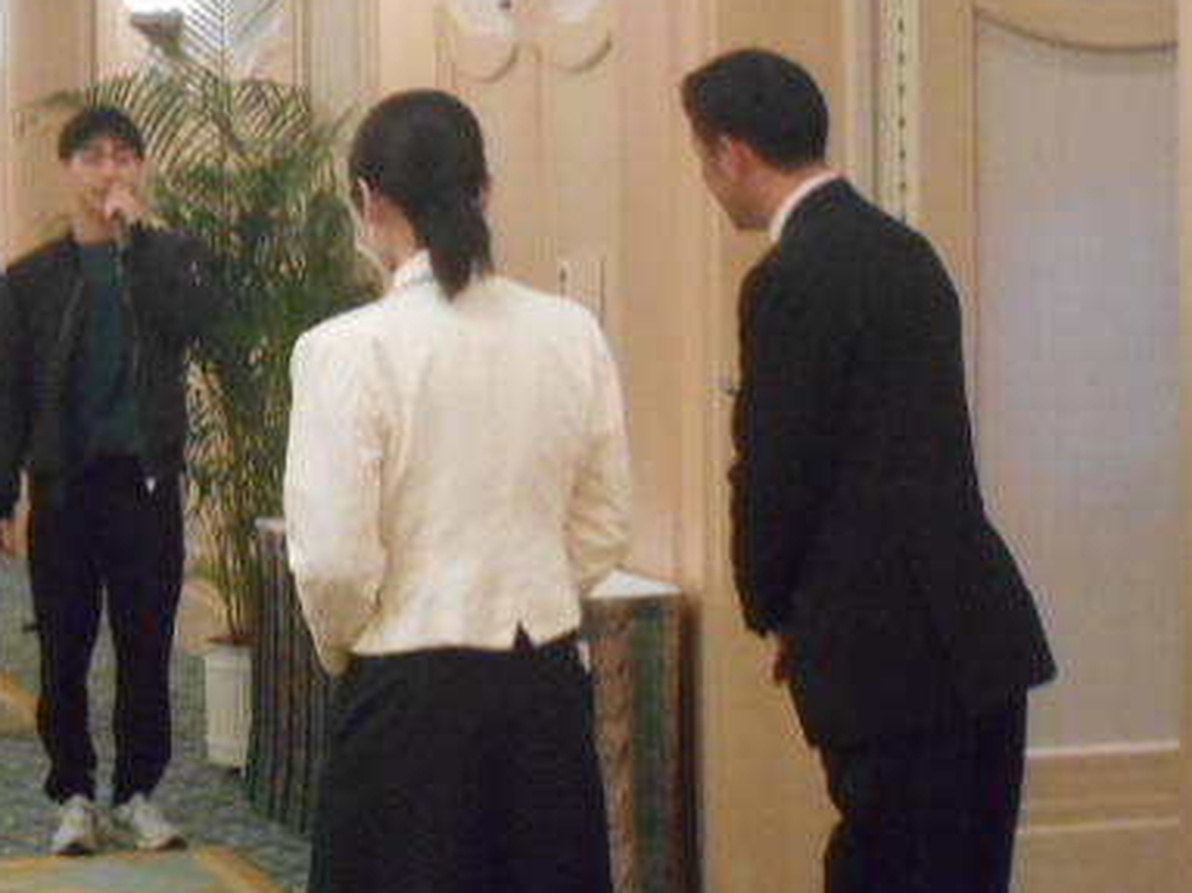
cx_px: 333
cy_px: 386
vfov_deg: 15.2
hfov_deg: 20.1
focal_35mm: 97
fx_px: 3339
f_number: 4.9
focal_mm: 10
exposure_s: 1/20
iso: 800
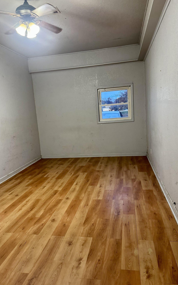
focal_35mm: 26
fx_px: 202
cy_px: 139
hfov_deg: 47.6
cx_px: 86
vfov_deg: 70.4
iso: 640
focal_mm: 6.76
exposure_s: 1/60
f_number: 1.78
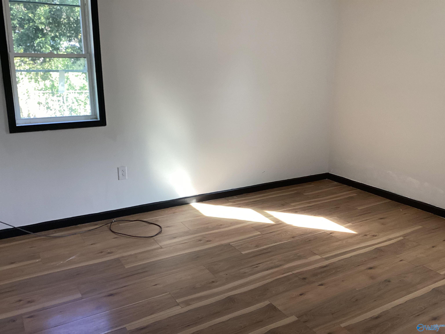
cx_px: 222
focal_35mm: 31
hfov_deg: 58.4
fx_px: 399
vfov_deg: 45.4
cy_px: 167
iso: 64
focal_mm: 3.3
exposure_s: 1/60
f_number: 2.4
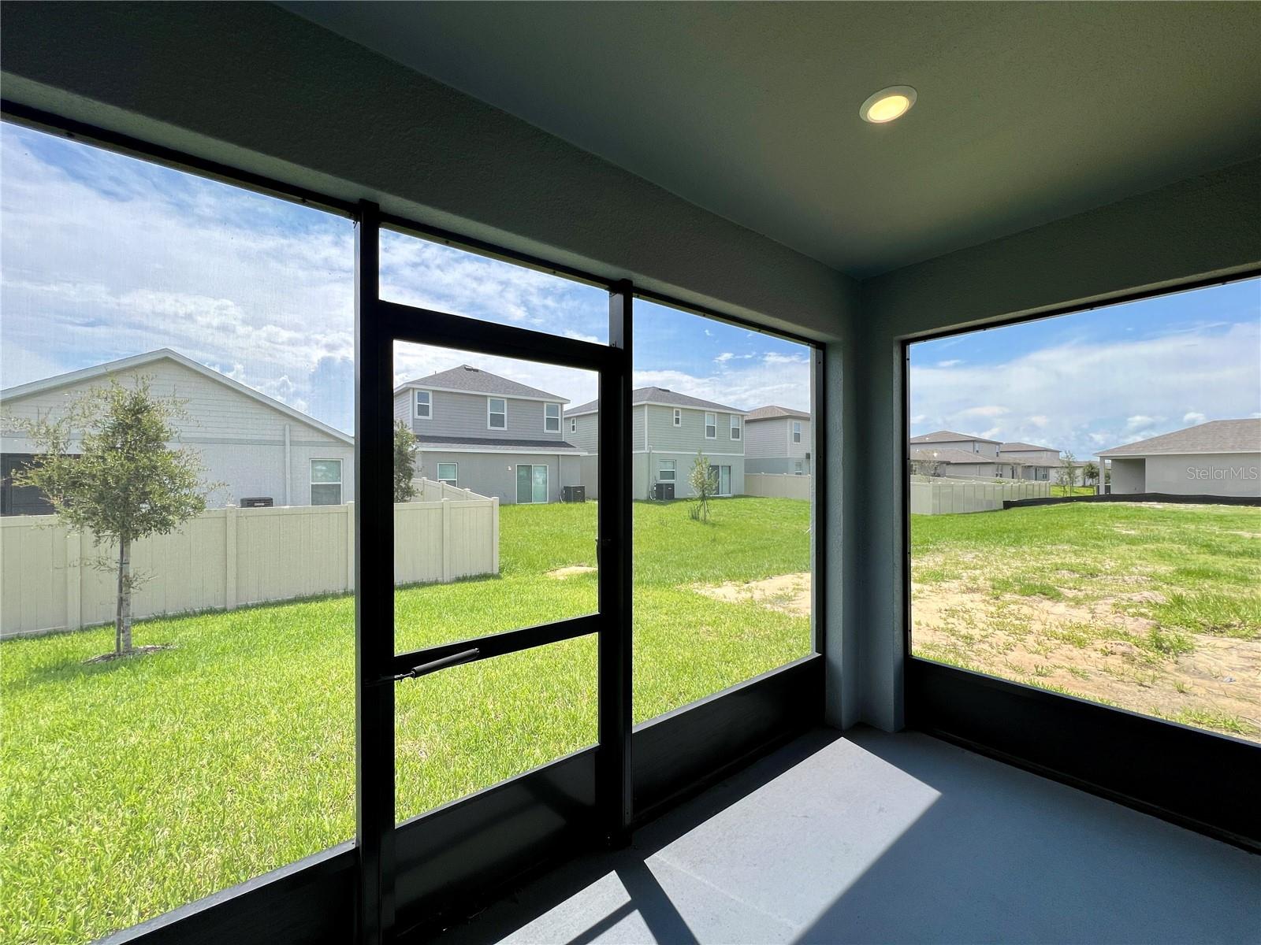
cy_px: 472
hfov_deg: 106.2
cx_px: 630
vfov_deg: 89.9
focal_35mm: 13
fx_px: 474
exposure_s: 1/978
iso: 32
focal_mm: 1.57
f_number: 1.8
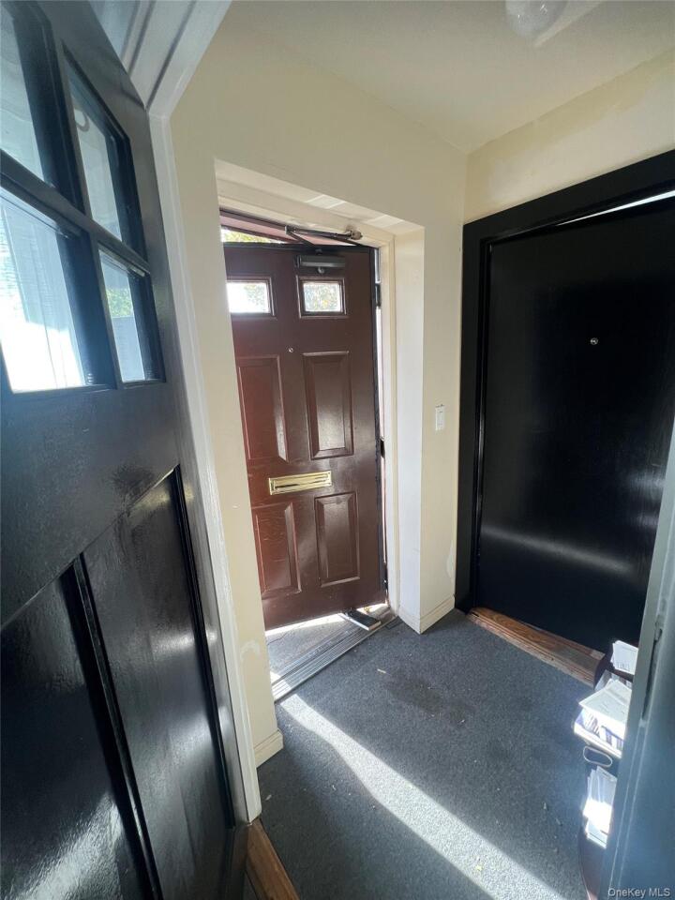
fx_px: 338
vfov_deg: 106.2
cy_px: 450
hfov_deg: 89.9
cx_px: 338
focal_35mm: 13
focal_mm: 1.57
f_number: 1.8
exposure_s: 1/120
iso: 80
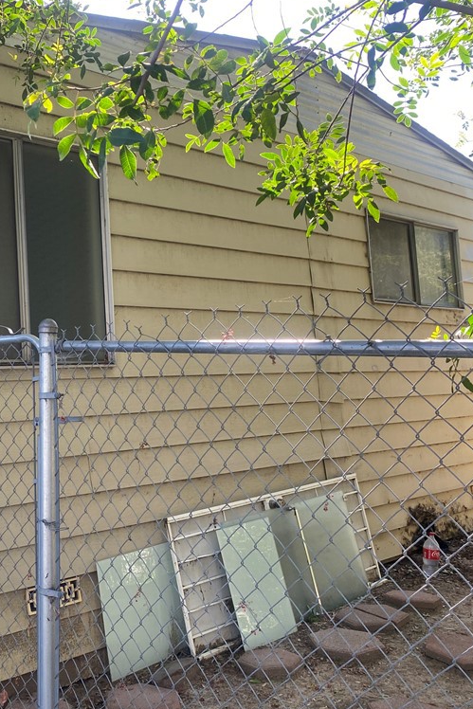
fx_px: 729
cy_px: 350
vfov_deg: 51.9
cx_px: 30
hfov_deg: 33.7
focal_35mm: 37
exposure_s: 1/202
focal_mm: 4.25
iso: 32
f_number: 1.8
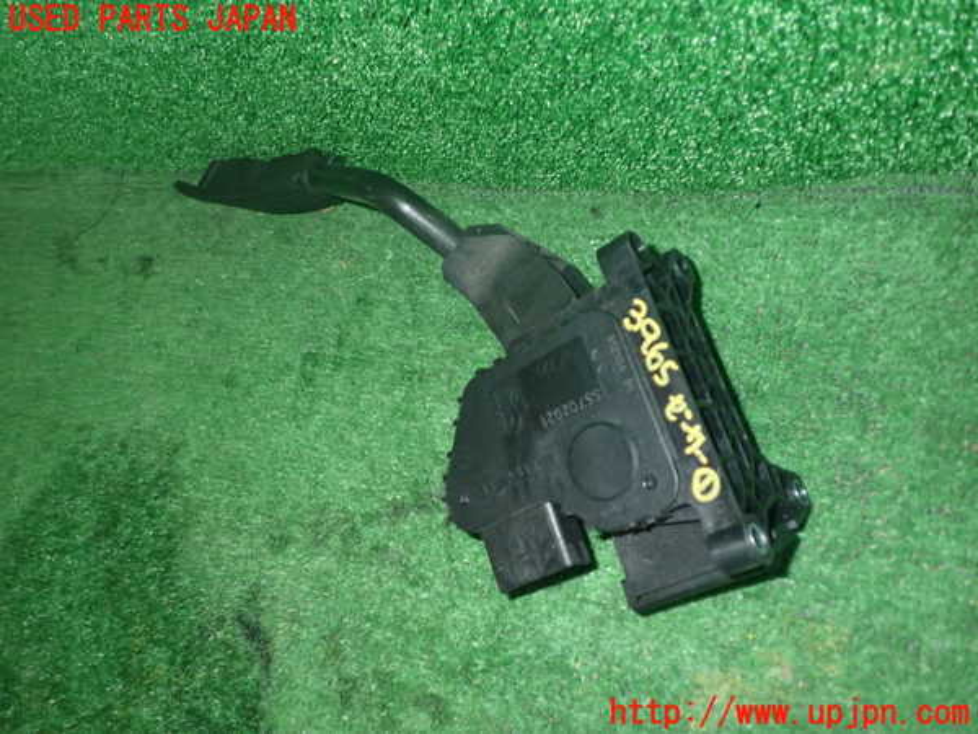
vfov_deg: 46.8
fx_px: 848
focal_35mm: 30
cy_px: 367
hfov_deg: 60.0
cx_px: 489
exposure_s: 1/30
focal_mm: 5.4
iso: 640
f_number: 6.3
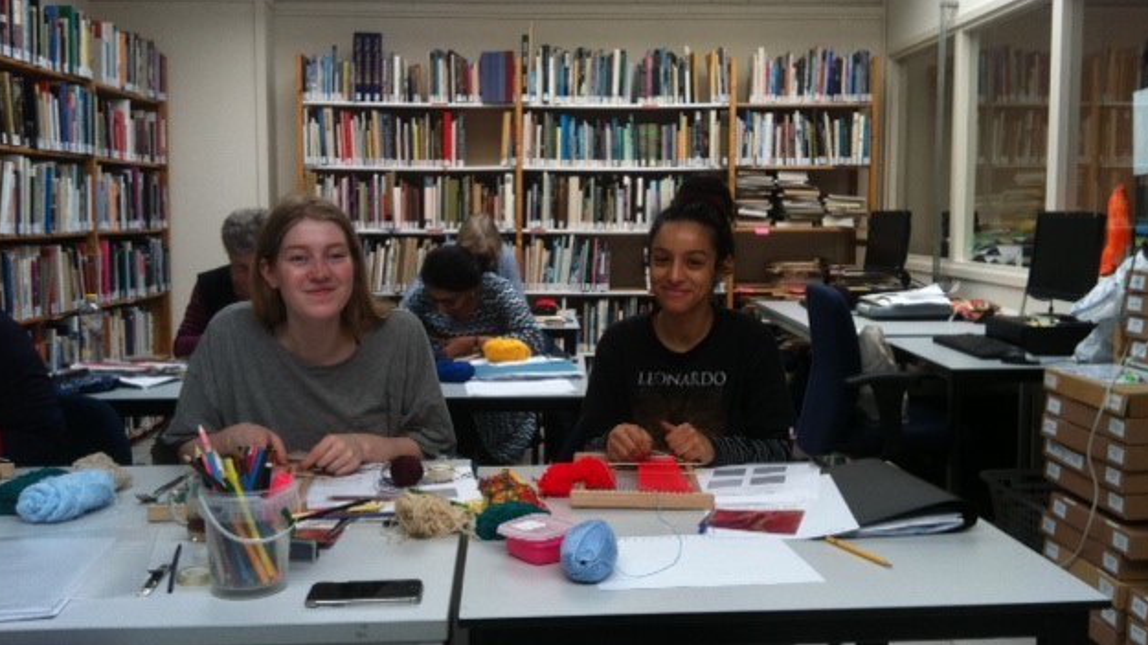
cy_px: 290
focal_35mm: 39
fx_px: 1187
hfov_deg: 51.6
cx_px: 571
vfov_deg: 30.4
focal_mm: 3.85
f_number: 2.8
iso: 100
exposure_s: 1/120
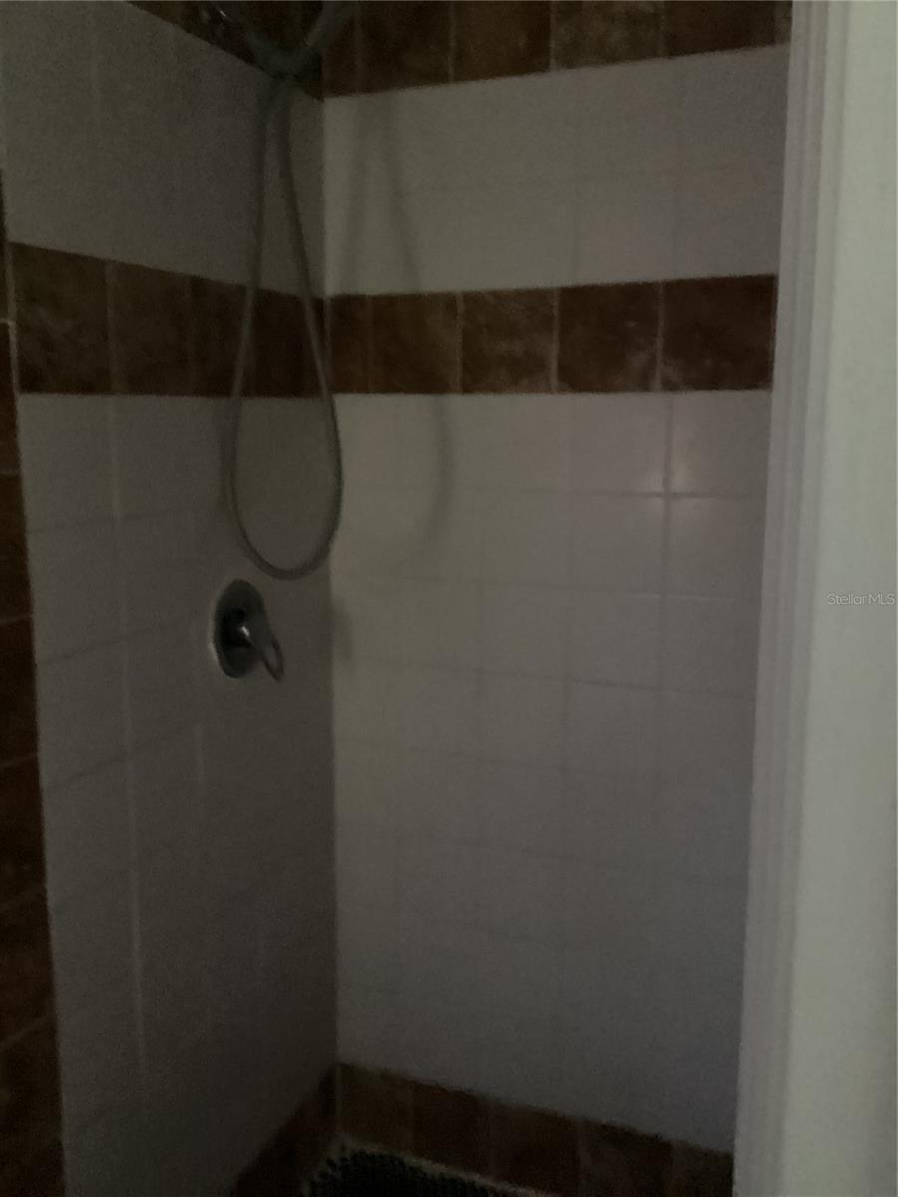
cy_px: 598
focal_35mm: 31
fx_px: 1072
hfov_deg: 45.4
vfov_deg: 58.4
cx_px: 449
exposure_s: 1/15
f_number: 2.4
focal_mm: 3.3
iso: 800
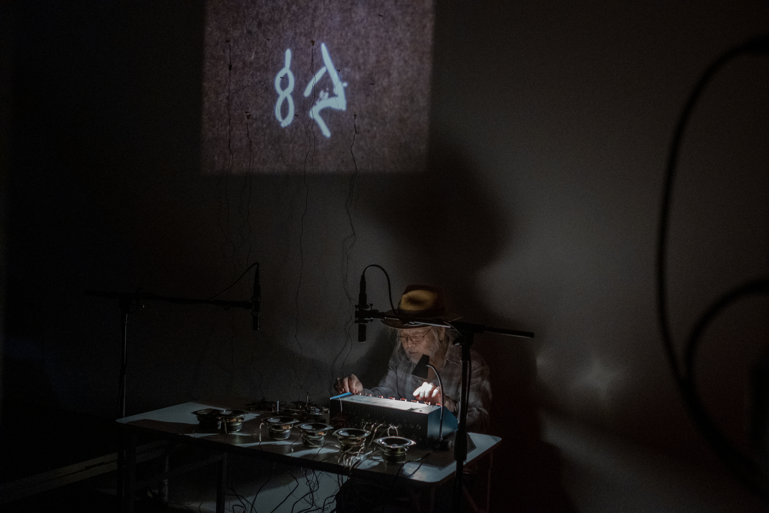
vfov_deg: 37.9
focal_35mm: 35
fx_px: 748
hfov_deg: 54.4
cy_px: 256
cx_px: 384
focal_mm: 23
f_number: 2.5
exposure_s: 1/125
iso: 3200
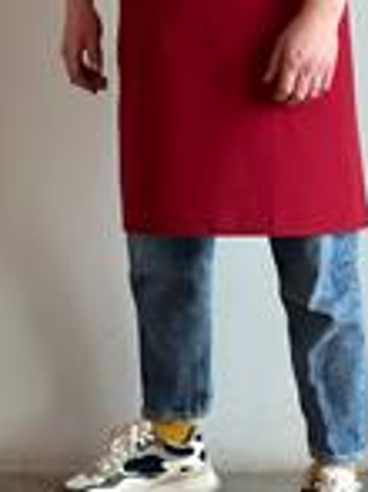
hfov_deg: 10.9
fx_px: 1916
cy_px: -8
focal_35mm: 135
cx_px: 294
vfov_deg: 14.4
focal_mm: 6.86
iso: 64
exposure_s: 1/100
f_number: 1.78
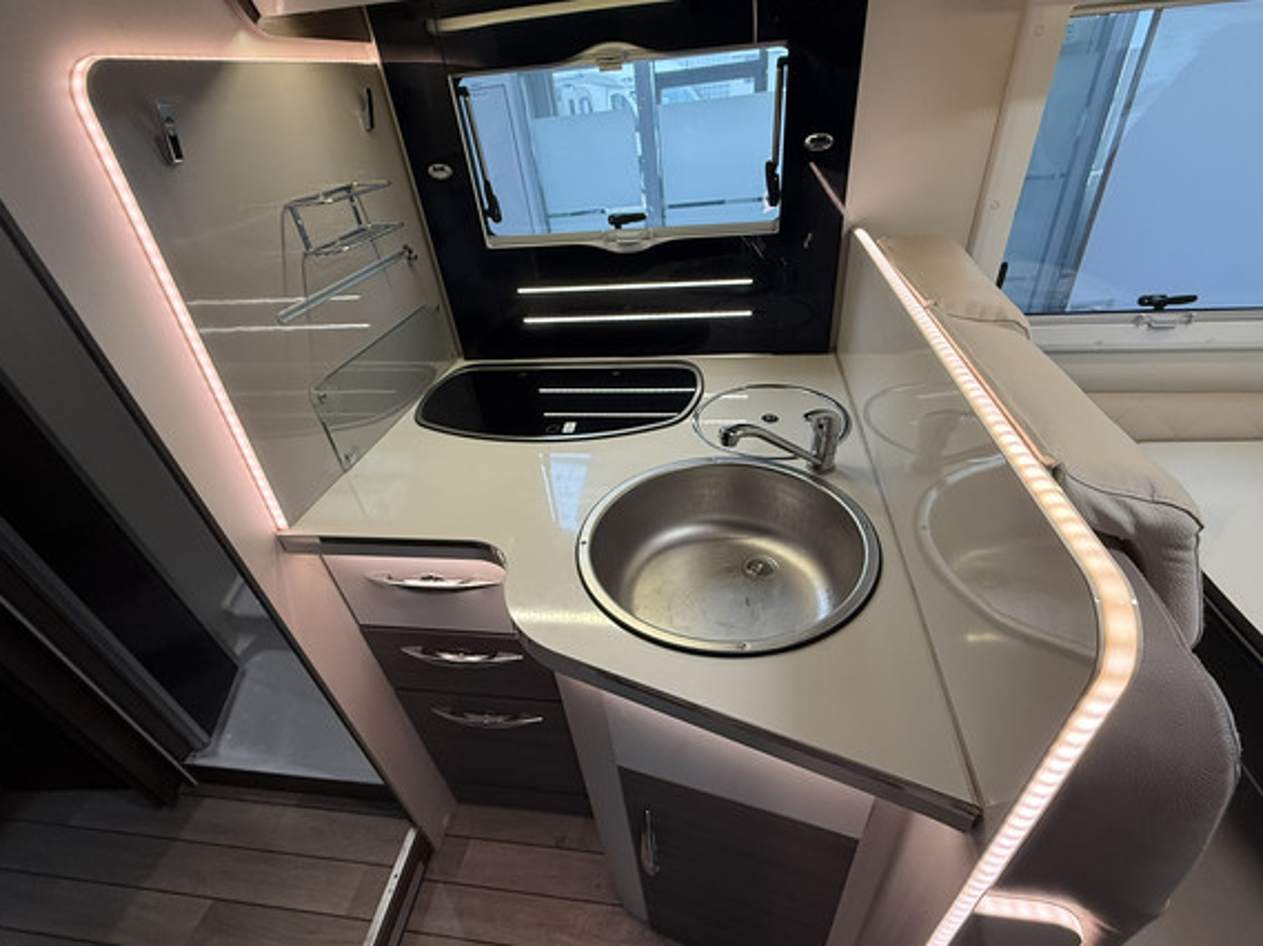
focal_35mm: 16
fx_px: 583
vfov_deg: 77.9
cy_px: 507
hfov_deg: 94.5
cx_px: 653
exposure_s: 1/50
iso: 250
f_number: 2.2
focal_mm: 2.22
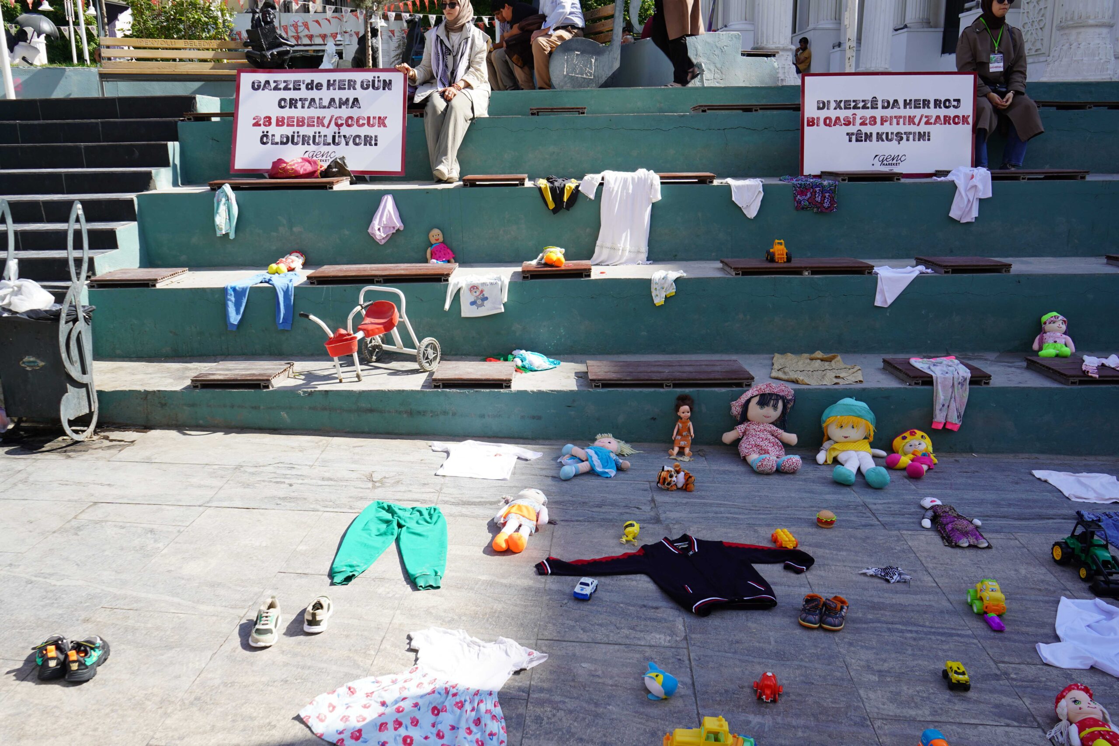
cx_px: 560
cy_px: 373
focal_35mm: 29
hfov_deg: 63.7
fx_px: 901
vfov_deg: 45.0
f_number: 9
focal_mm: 29
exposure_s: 1/125
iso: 100
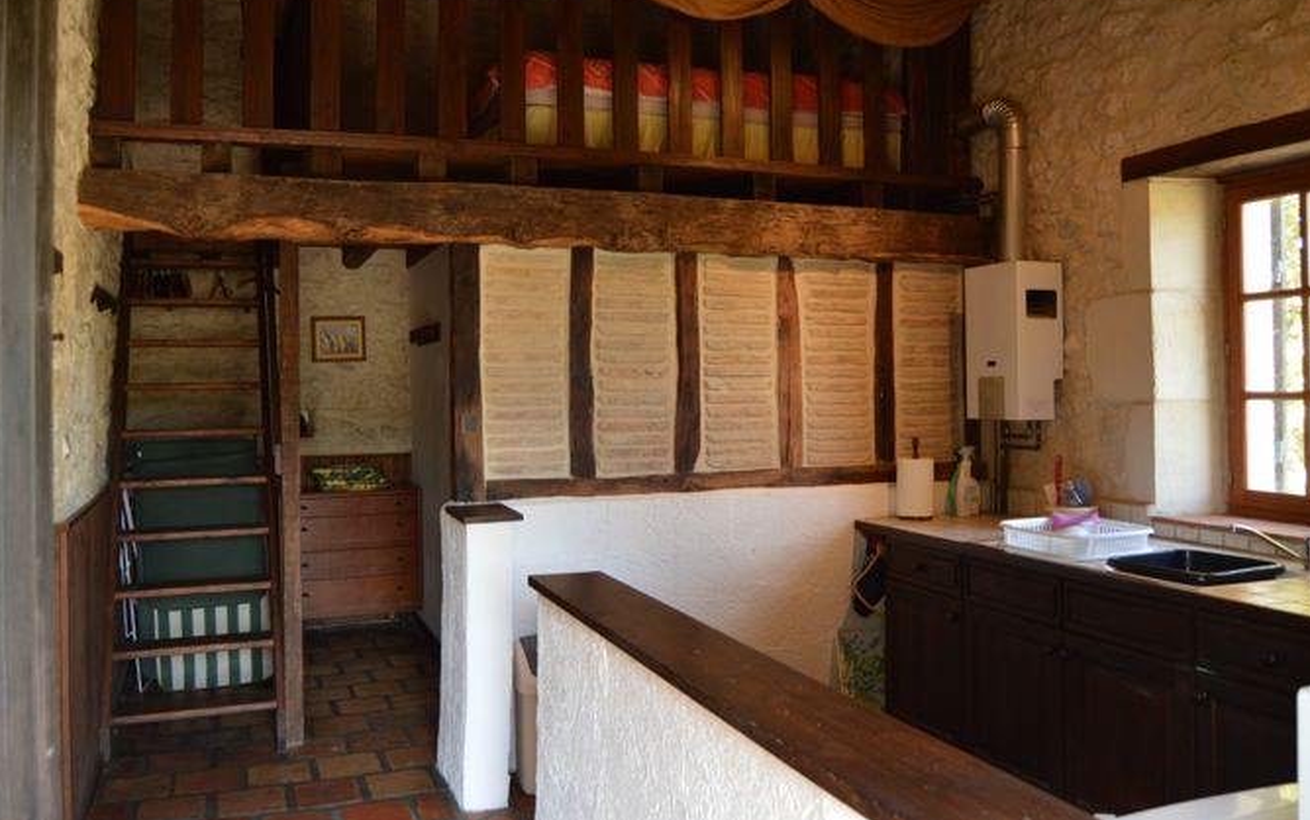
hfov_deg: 64.6
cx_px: 646
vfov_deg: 43.1
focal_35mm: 29
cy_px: 367
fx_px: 1036
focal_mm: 18
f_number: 3.5
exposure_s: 1/60
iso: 500
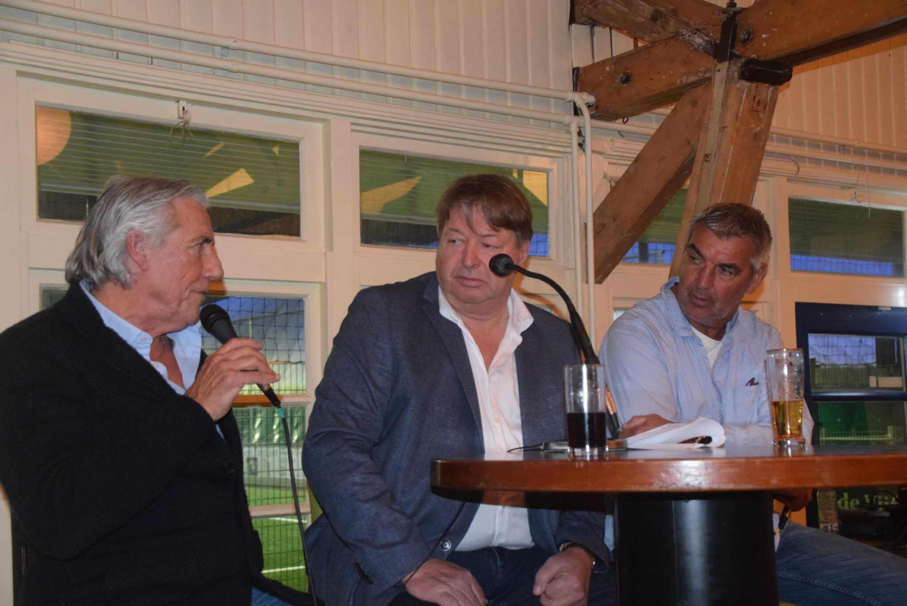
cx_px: 454
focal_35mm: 48
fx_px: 1210
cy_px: 303
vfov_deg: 28.1
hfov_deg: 41.1
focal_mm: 32
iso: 3200
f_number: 4.2
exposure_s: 1/60
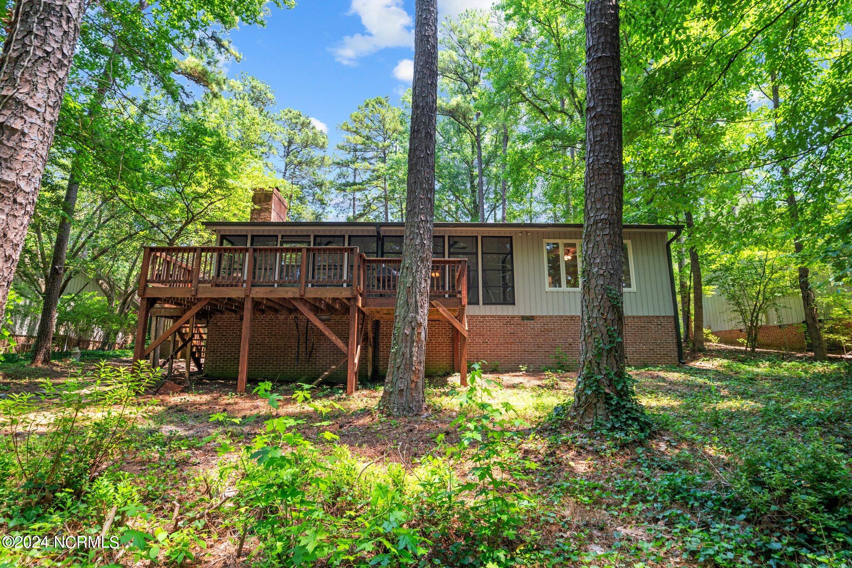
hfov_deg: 90.0
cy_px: 284
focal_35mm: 18
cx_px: 426
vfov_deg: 67.4
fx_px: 426
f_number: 8
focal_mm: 18
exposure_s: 1/30
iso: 400
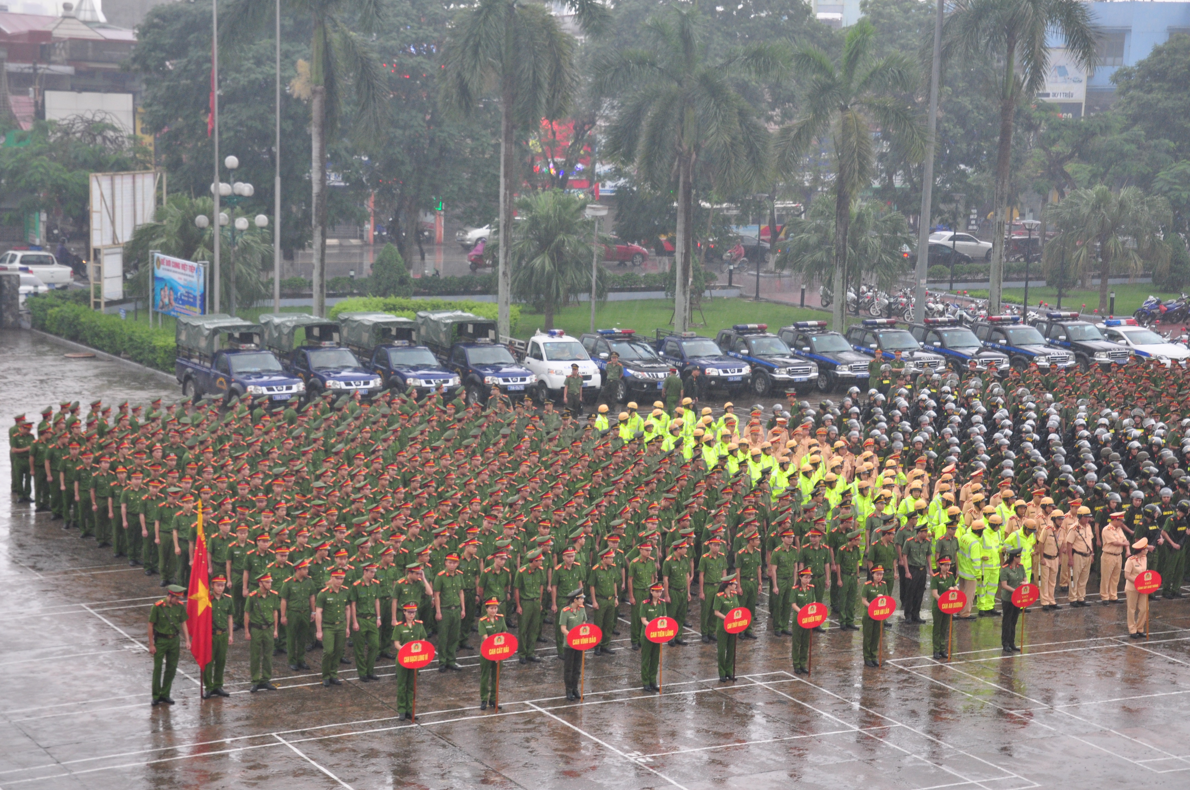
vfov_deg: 18.9
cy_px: 395
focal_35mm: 72
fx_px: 2377
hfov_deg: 28.1
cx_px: 595
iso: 500
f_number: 4.8
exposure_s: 1/80
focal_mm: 48
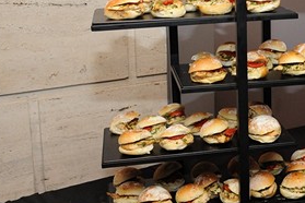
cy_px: 67
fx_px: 585
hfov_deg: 28.3
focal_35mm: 69
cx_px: 267
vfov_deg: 19.7
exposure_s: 1/60
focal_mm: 35
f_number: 6.3
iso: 3200
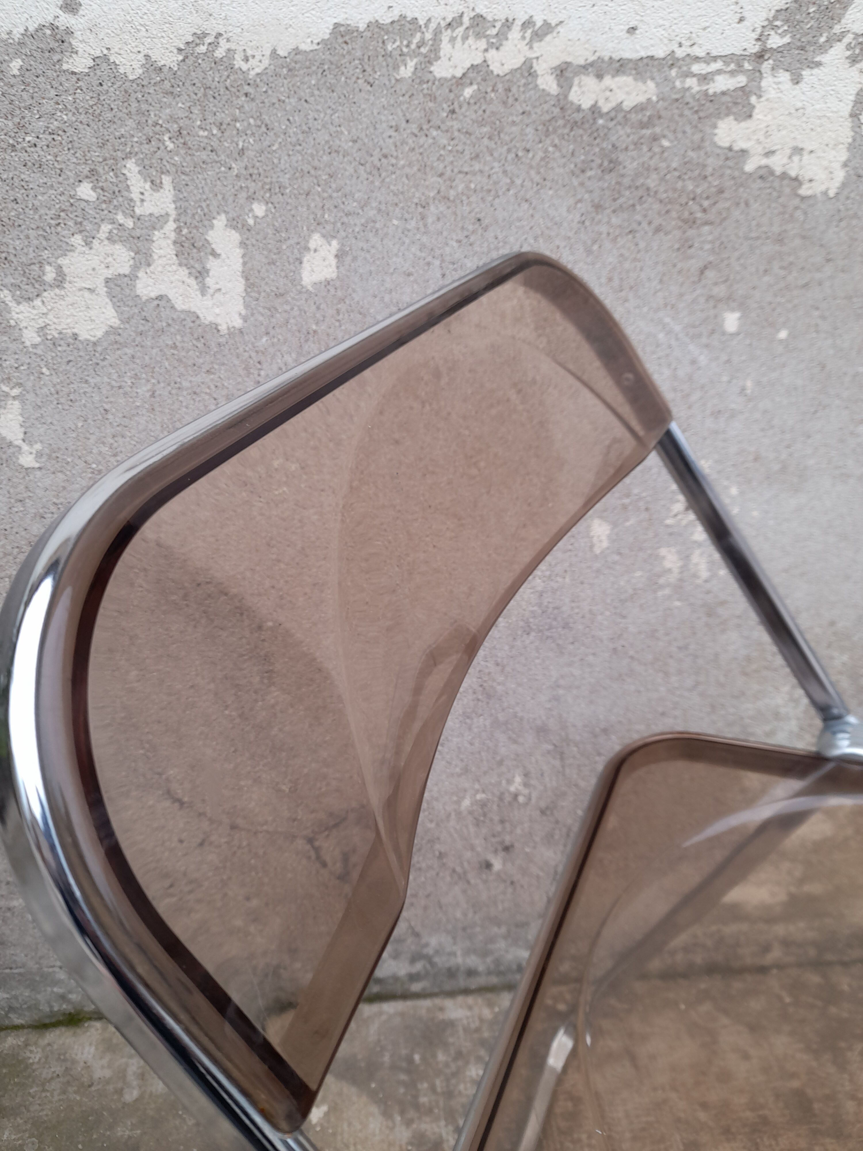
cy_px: 576
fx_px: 831
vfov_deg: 69.4
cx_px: 432
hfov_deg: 54.9
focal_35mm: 25
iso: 25
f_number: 2
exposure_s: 1/100
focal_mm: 4.6
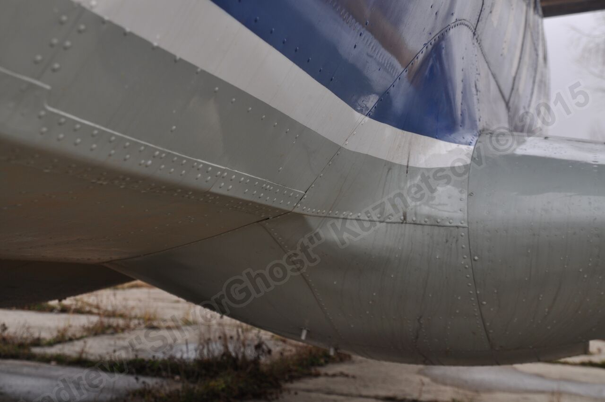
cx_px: 302
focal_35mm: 63
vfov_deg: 21.5
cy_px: 201
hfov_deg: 31.9
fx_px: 1057
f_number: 5.6
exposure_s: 1/100
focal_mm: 42
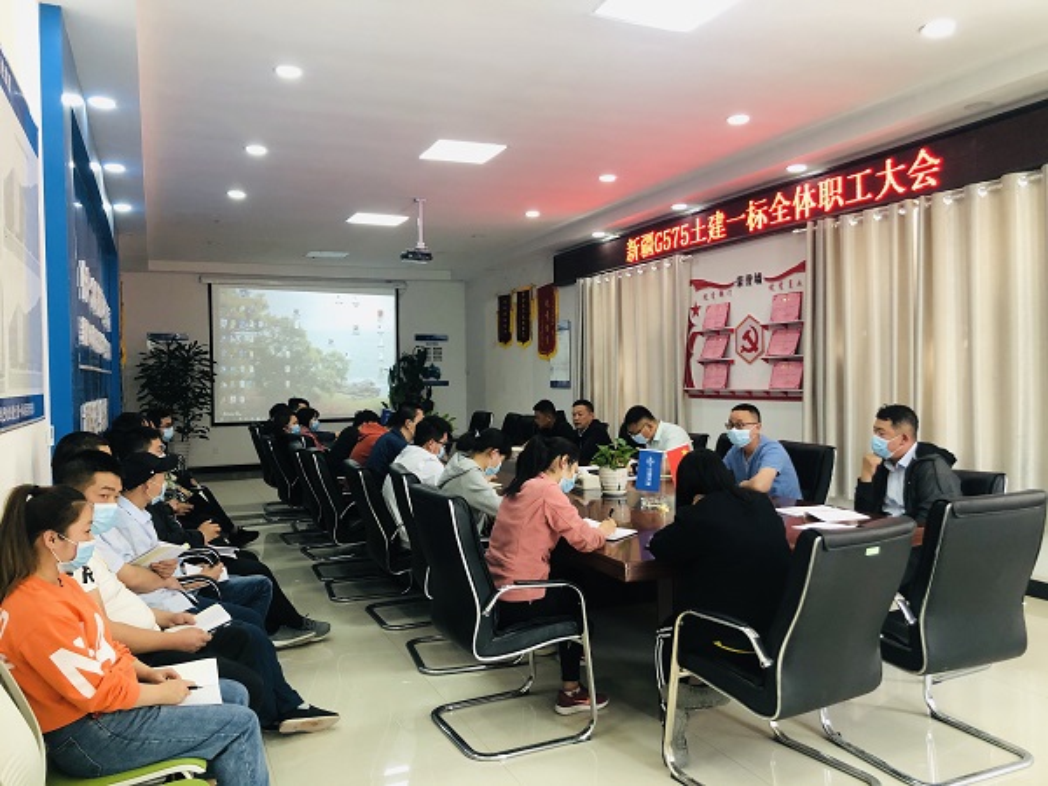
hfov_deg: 63.4
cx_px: 524
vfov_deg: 49.7
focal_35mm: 28
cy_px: 393
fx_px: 848
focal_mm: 3.99
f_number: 1.8
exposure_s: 1/30
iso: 40
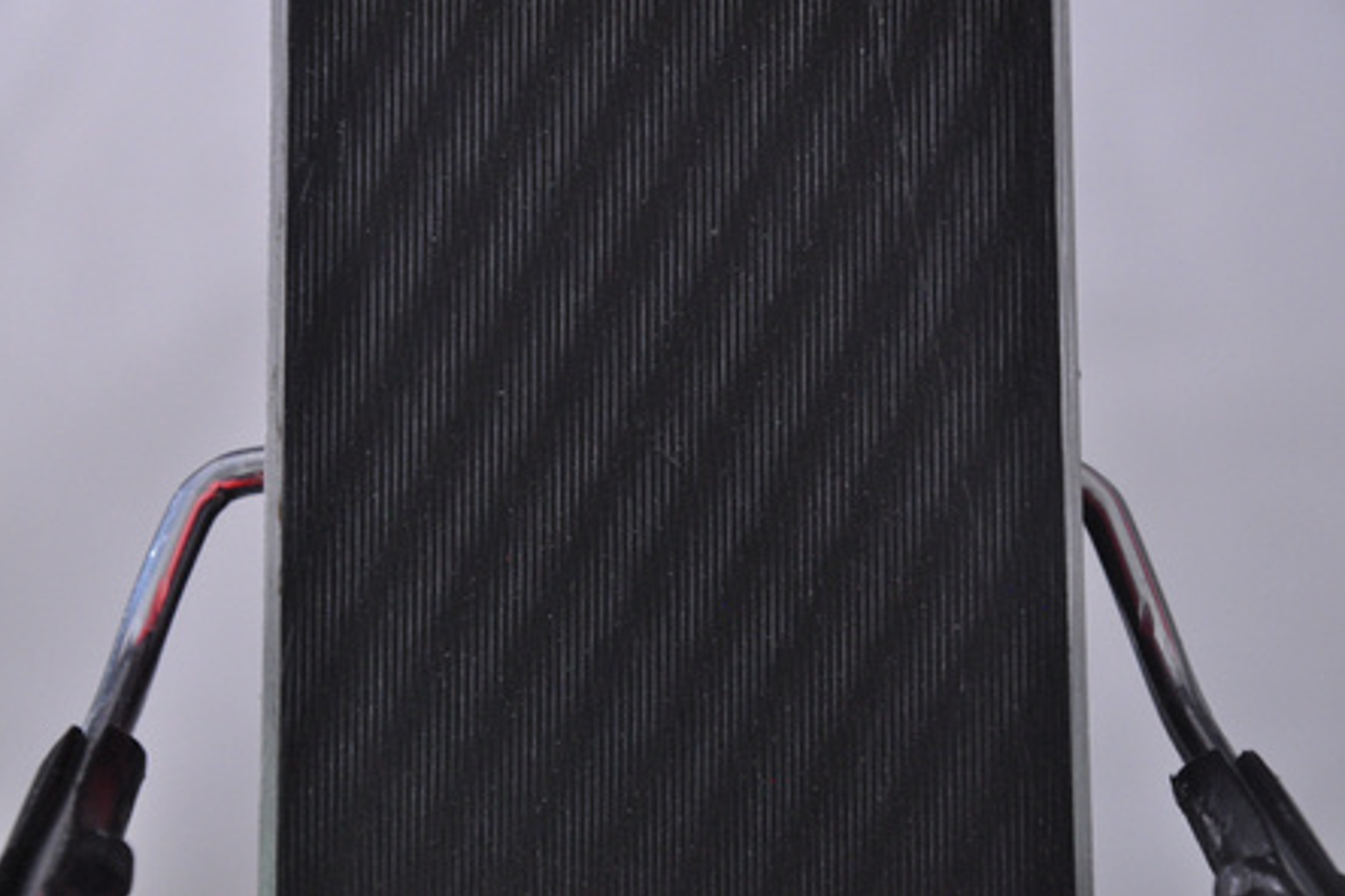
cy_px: 446
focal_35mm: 160
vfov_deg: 8.6
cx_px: 672
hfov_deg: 12.9
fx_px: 5959
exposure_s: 1/125
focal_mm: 105
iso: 3200
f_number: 9.5
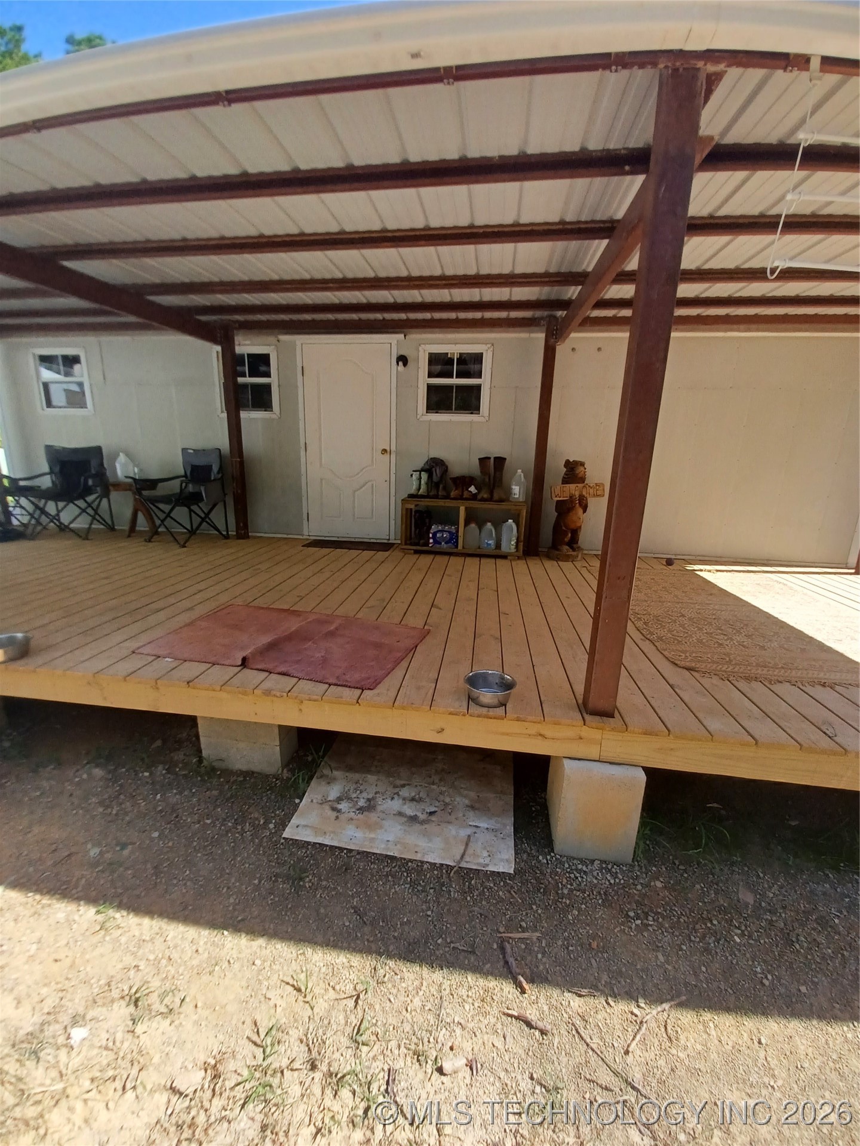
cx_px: 430
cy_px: 573
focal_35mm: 13
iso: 40
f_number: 2.2
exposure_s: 1/401
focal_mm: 1.42
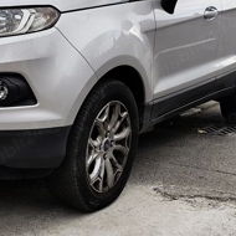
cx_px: 67
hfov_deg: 26.2
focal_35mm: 65
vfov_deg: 26.2
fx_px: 501
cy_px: 67
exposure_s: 1/1012
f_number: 1.65
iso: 50
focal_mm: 6.19
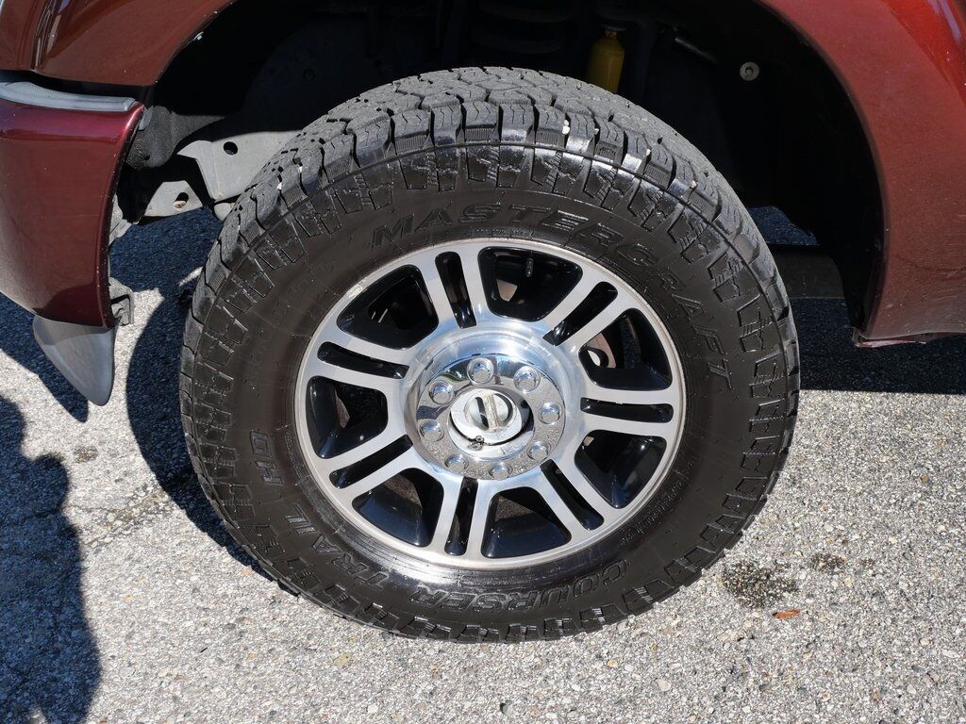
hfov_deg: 49.0
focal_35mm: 38
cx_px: 483
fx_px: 1060
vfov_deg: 37.7
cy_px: 362
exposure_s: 1/320
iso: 200
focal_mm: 19
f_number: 8
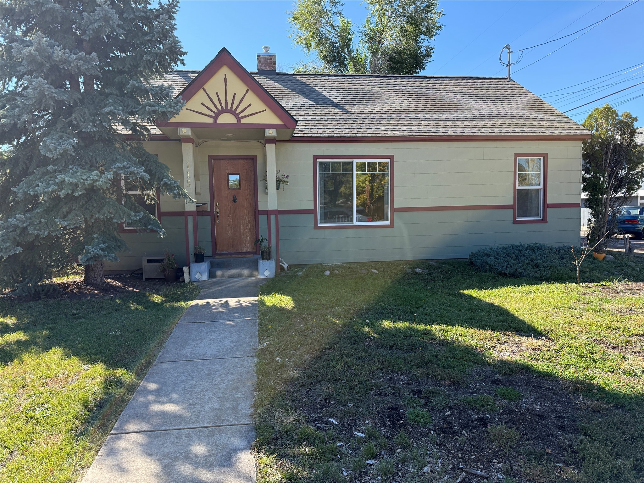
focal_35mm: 24
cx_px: 322
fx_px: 446
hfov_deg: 71.6
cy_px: 242
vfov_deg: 56.8
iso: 100
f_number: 1.78
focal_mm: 6.76
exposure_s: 1/1385
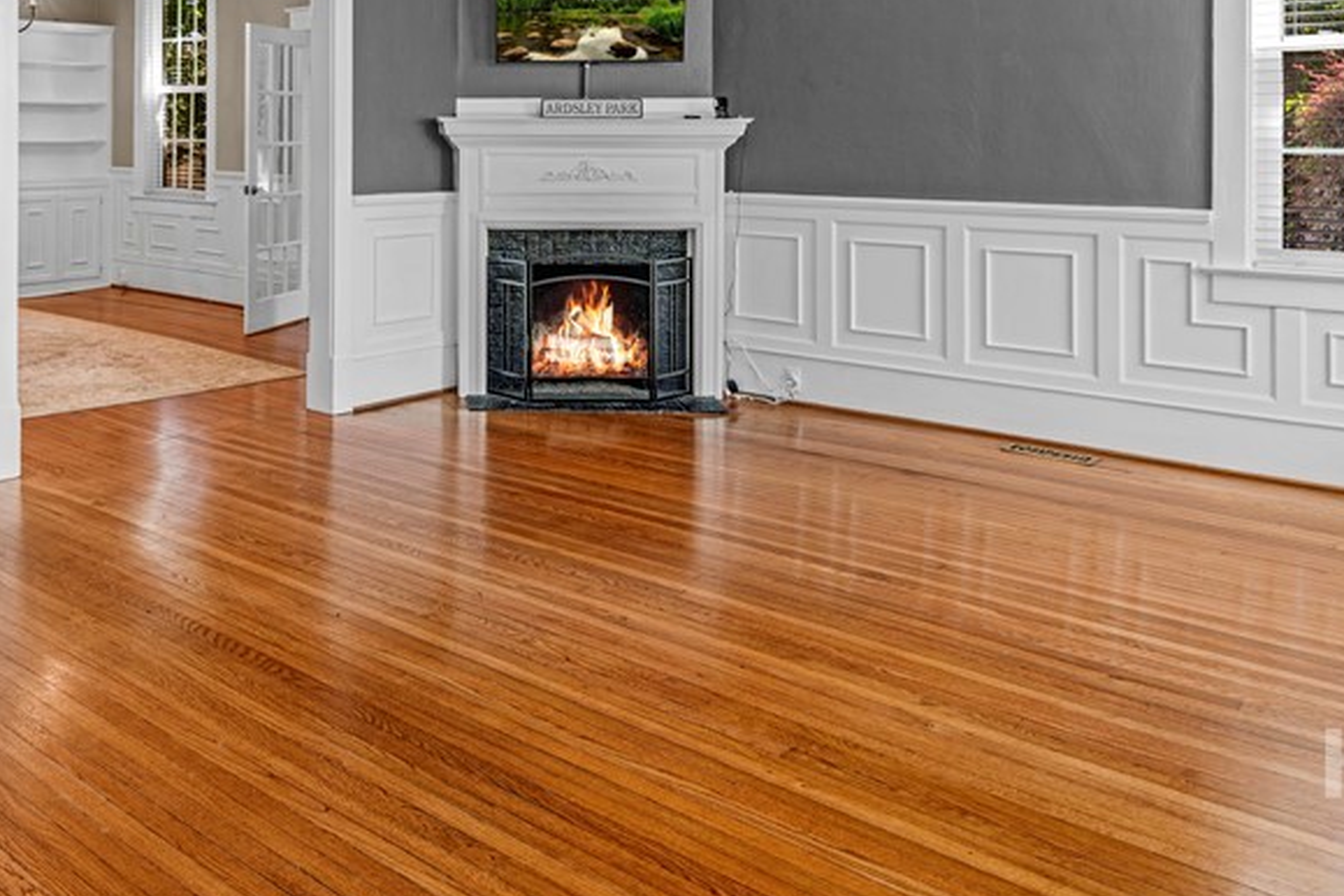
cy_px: 97
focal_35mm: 31
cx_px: 364
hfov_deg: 57.8
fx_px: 1155
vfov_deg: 39.5
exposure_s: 1/2.5
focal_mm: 11
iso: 100
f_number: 7.1
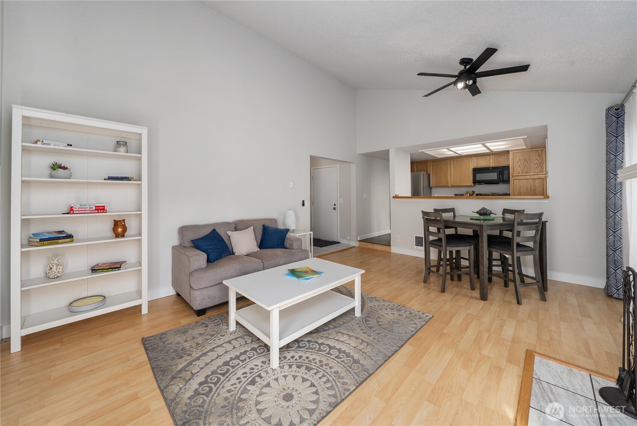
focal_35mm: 13
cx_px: 318
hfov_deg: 108.3
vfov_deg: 85.5
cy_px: 213
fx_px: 230
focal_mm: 13
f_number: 8
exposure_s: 1/20
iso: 1000
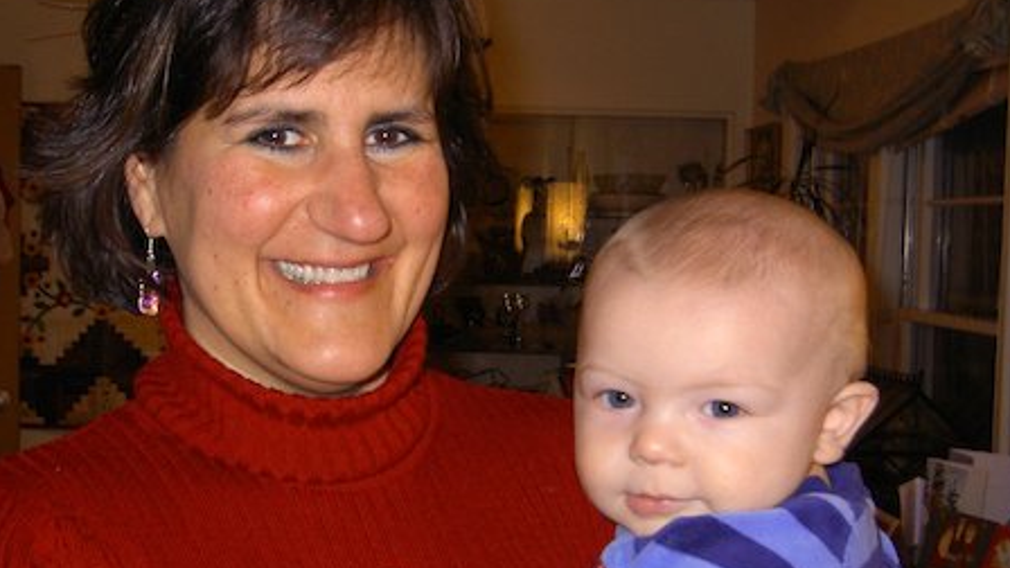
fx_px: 1634
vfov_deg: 19.7
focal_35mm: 61
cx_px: 472
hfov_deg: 34.3
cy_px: 345
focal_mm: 7.7
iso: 100
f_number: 3.4
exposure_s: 1/60
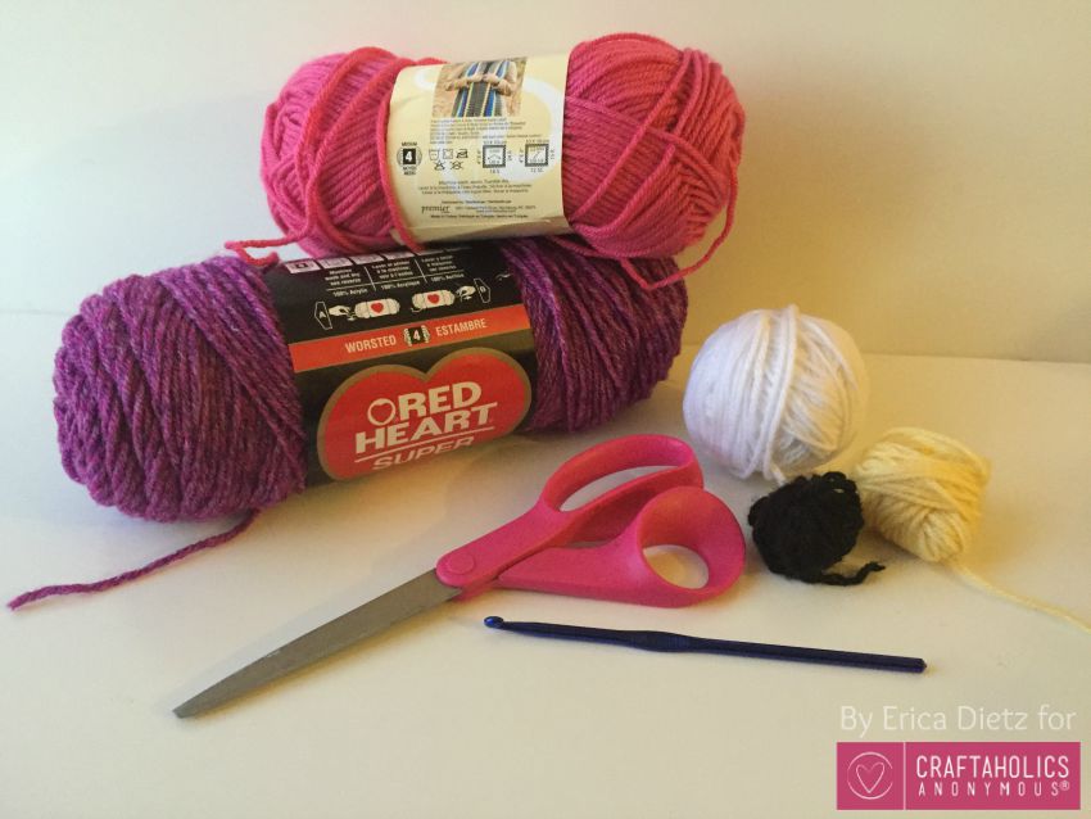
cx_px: 546
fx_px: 914
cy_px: 410
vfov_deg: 48.2
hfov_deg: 61.6
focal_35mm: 29
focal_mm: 4.15
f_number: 2.2
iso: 400
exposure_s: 1/15
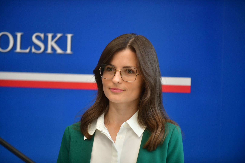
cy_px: 82
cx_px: 122
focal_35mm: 200
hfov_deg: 10.3
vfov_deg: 6.9
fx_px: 1361
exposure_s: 1/400
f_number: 2.8
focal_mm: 200
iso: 900
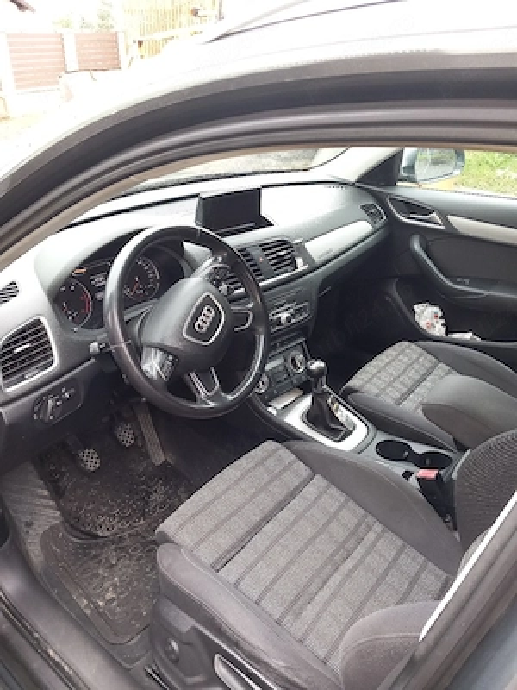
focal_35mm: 27
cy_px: 345
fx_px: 538
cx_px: 258
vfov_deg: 65.3
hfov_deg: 51.4
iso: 160
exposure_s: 1/50
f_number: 1.8
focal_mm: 4
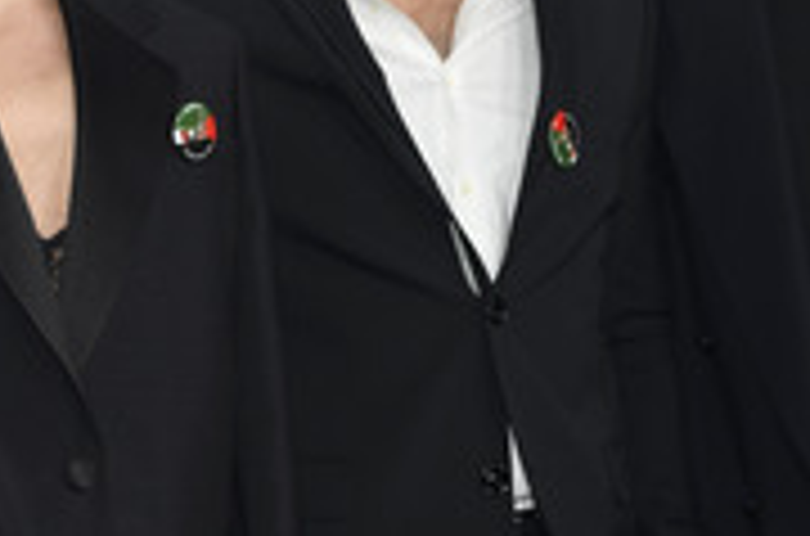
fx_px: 4623
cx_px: 209
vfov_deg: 6.6
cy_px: 5
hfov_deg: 10.0
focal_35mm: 206
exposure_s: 1/400
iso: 640
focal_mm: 82
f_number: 4
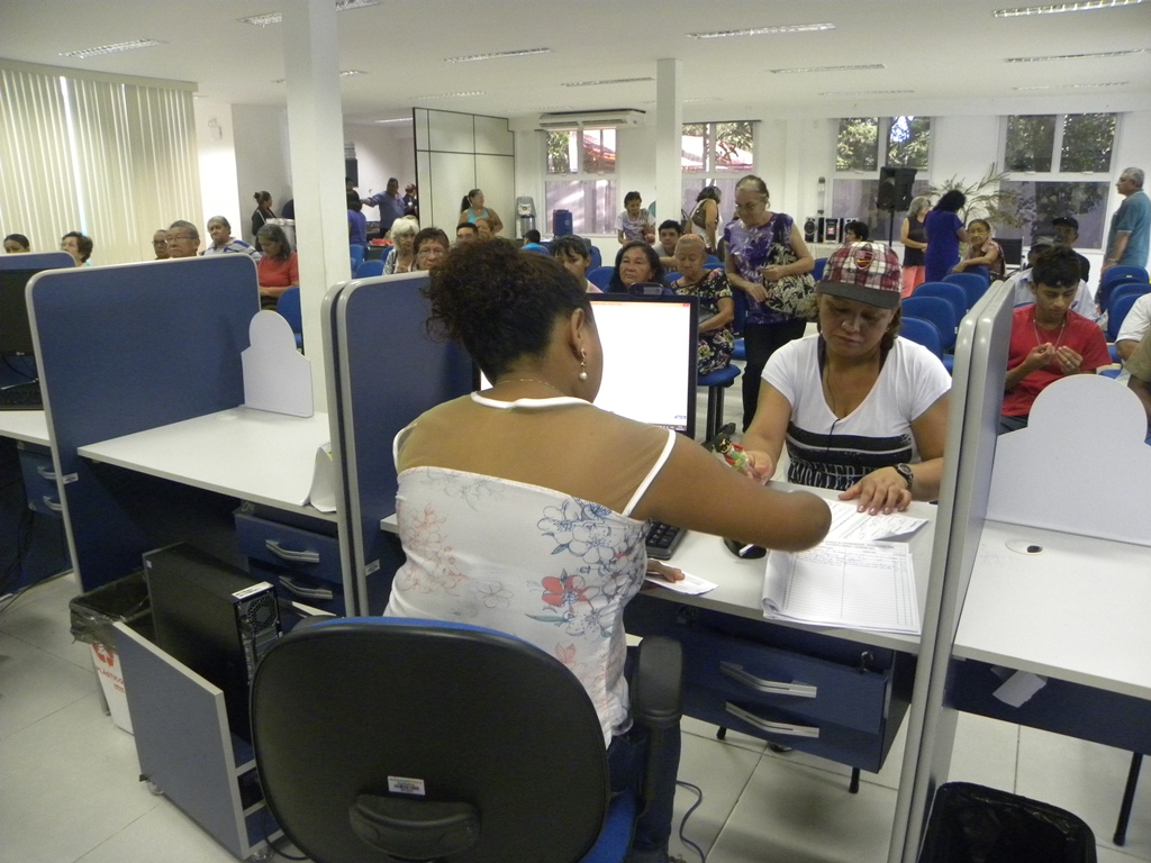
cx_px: 576
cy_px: 432
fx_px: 865
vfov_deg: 53.1
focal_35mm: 26
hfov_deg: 67.3
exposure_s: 1/61.2
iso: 400
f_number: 2.8
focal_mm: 4.6
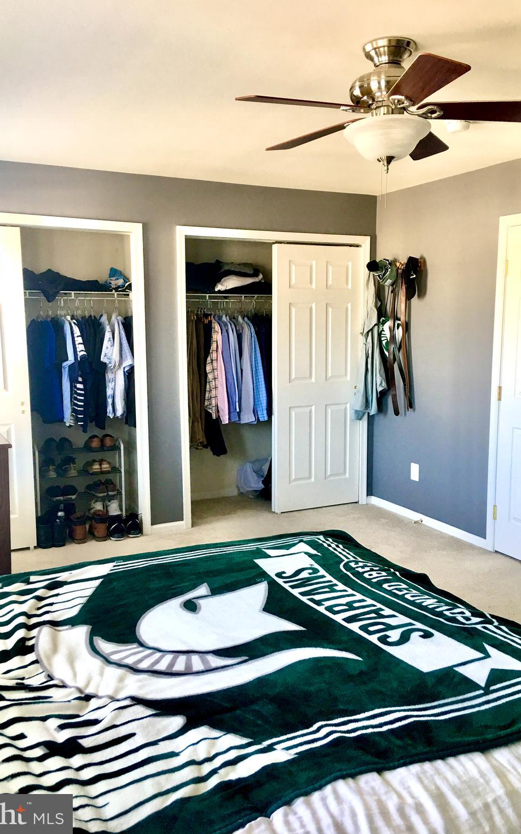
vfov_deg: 61.2
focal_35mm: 31
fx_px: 704
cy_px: 418
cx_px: 251
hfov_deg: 40.6
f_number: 2.2
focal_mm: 4.15
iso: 25
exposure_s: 1/15
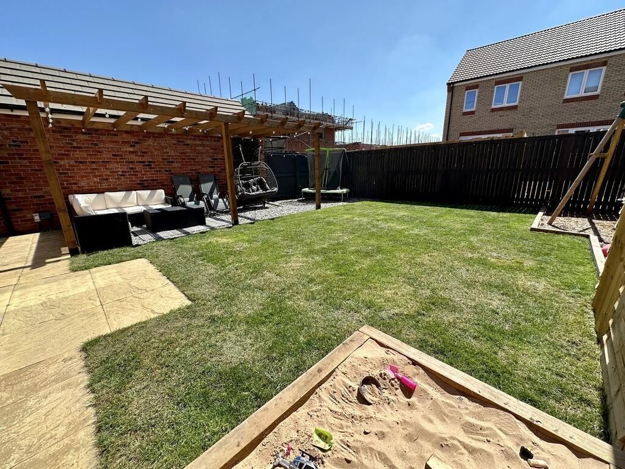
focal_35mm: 14
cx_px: 312
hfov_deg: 102.1
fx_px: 253
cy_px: 234
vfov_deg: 85.7
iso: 40
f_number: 2.2
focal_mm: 2.22
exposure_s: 1/997
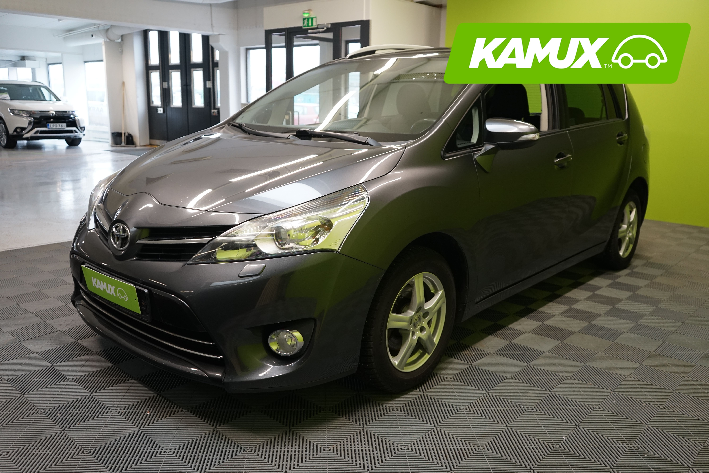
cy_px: 236
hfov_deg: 63.7
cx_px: 354
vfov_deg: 45.0
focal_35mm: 29
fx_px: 571
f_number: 4.5
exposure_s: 1/30
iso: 1000
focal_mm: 29
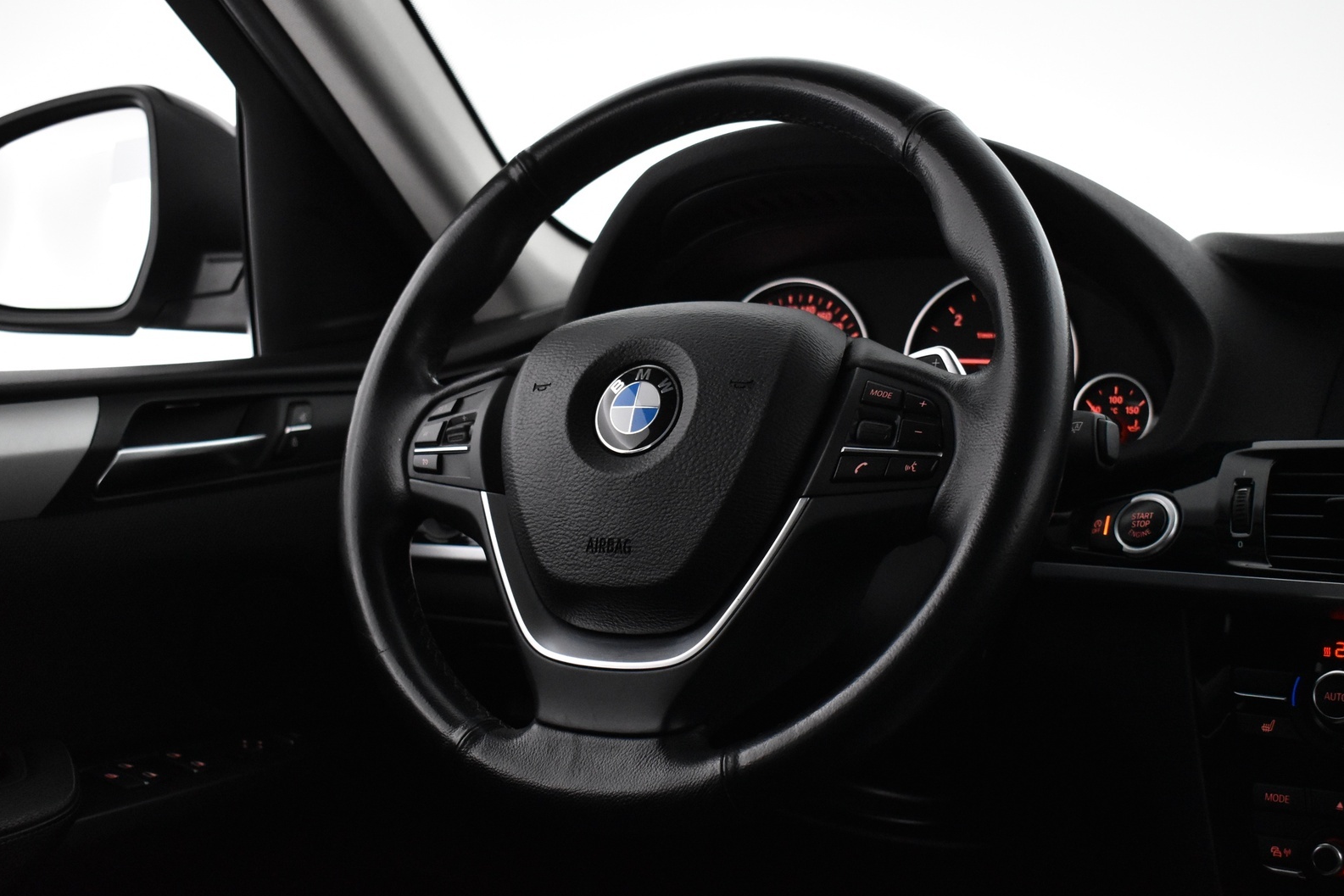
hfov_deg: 41.5
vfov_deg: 28.4
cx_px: 677
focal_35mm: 48
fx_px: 1774
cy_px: 444
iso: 3200
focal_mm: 31
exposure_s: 1/80
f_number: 4.2
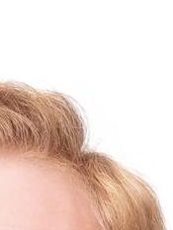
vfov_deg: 5.0
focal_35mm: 383
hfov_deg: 3.9
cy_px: 626
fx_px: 2550
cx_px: -43
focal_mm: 31
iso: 400
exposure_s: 1/80
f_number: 5
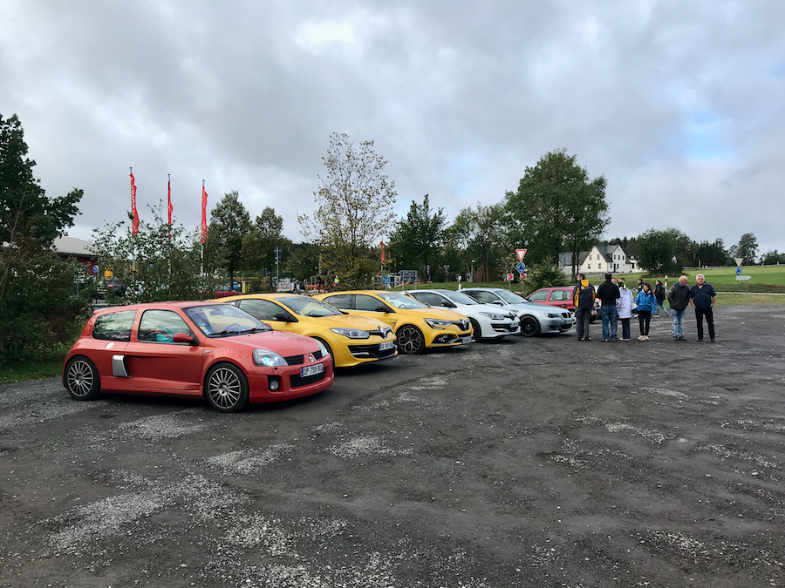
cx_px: 392
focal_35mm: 28
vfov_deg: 49.7
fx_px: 635
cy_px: 294
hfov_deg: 63.4
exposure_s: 1/613
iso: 20
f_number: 1.8
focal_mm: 3.99
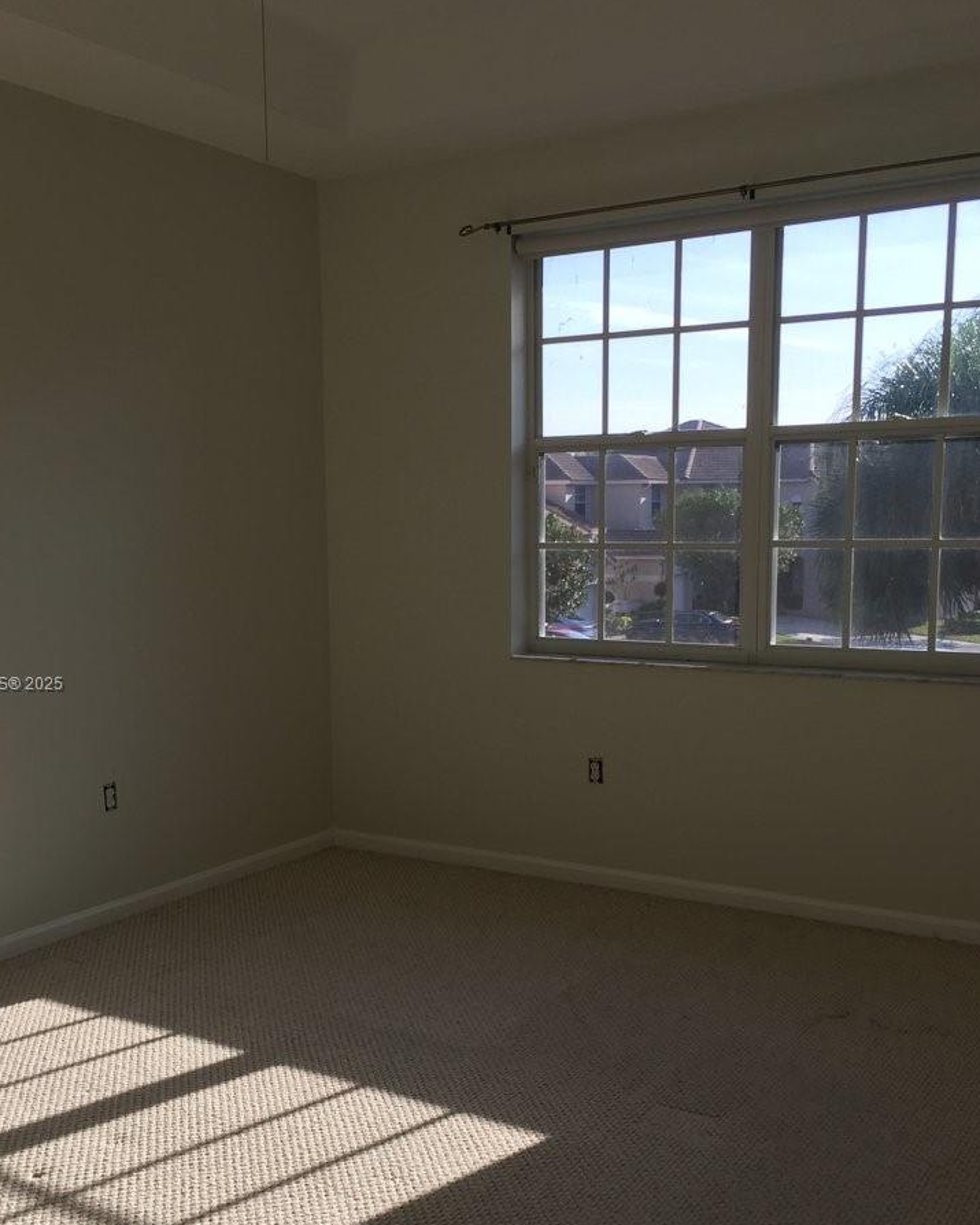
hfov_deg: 39.1
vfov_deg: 47.8
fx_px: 1378
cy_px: 685
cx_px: 429
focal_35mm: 38
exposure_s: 1/460
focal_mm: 4.15
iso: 32
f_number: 2.2
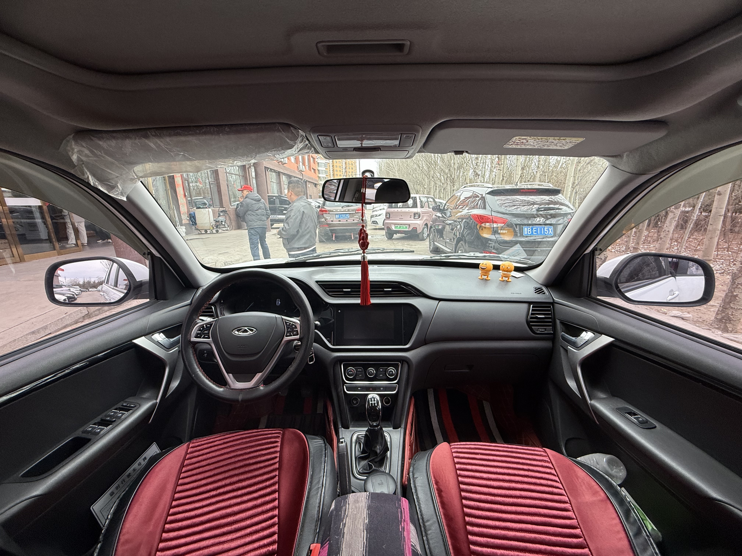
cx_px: 371
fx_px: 300
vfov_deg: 85.7
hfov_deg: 102.1
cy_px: 278
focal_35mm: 14
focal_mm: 2.22
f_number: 2.2
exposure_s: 1/99
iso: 80
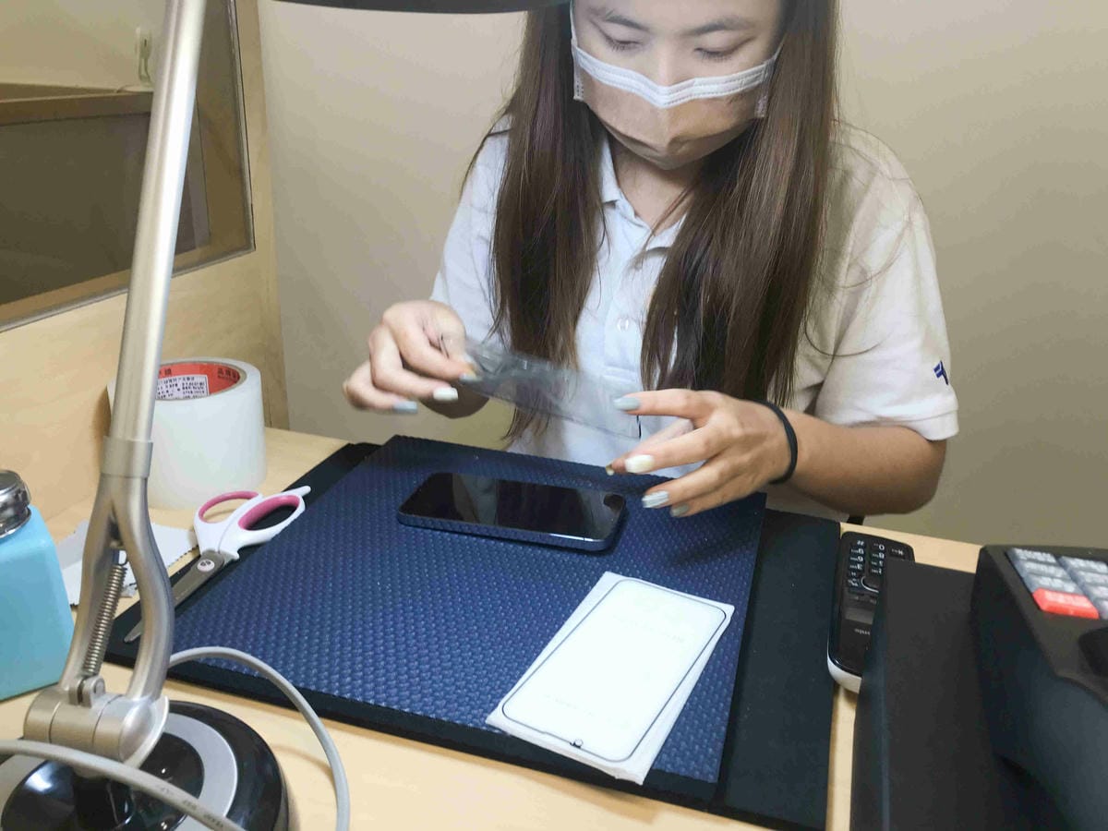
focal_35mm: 28
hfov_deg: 63.4
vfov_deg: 49.7
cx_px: 554
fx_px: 896
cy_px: 416
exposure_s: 1/120
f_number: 1.8
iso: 32
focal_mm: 3.99
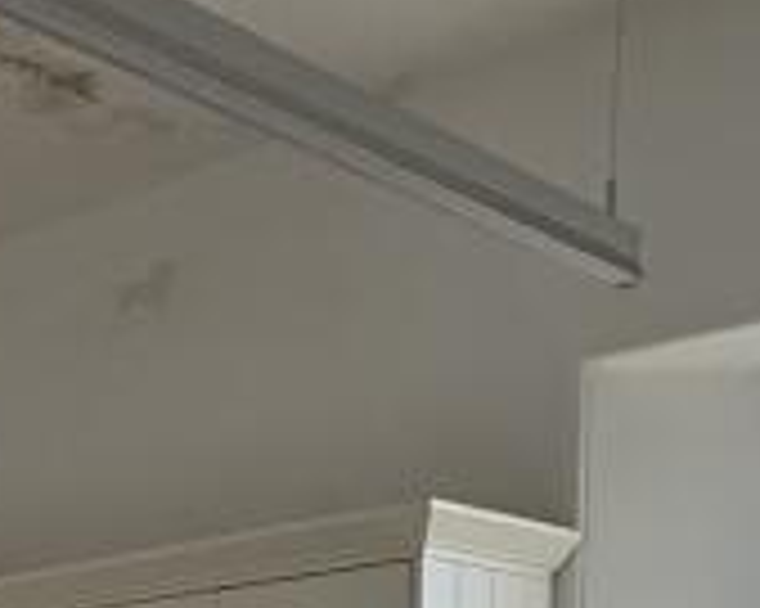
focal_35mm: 83
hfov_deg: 22.9
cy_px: 1405
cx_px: 220
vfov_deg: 13.8
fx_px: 1866
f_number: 2.2
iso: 250
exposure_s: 1/99
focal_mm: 2.22
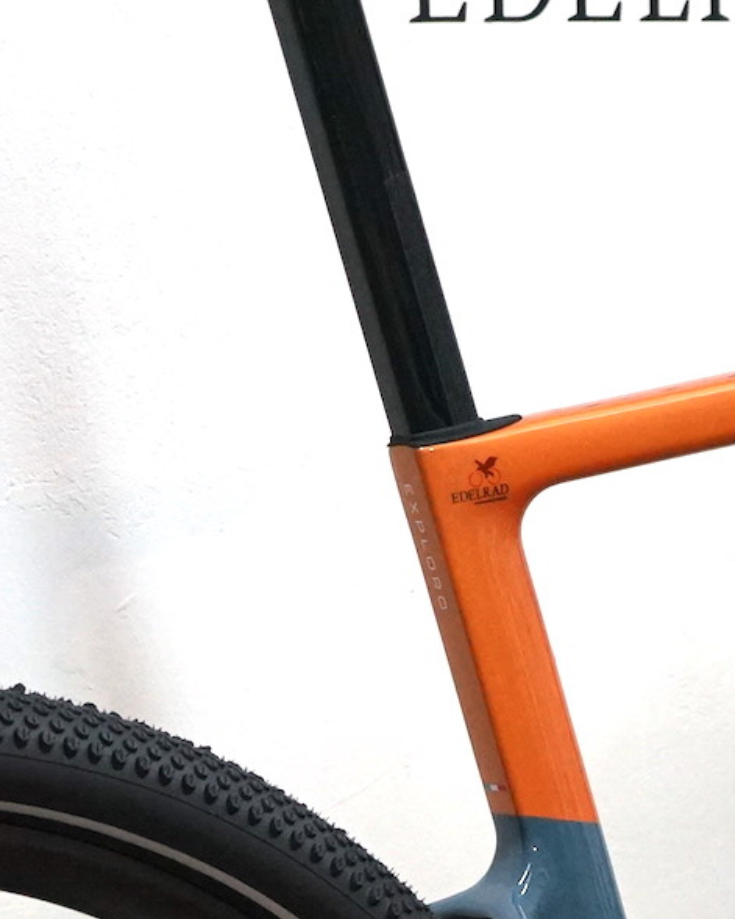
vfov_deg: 9.9
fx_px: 5277
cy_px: 881
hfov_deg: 8.0
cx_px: 596
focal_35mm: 194
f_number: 5
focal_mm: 53
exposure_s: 1/160
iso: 2500
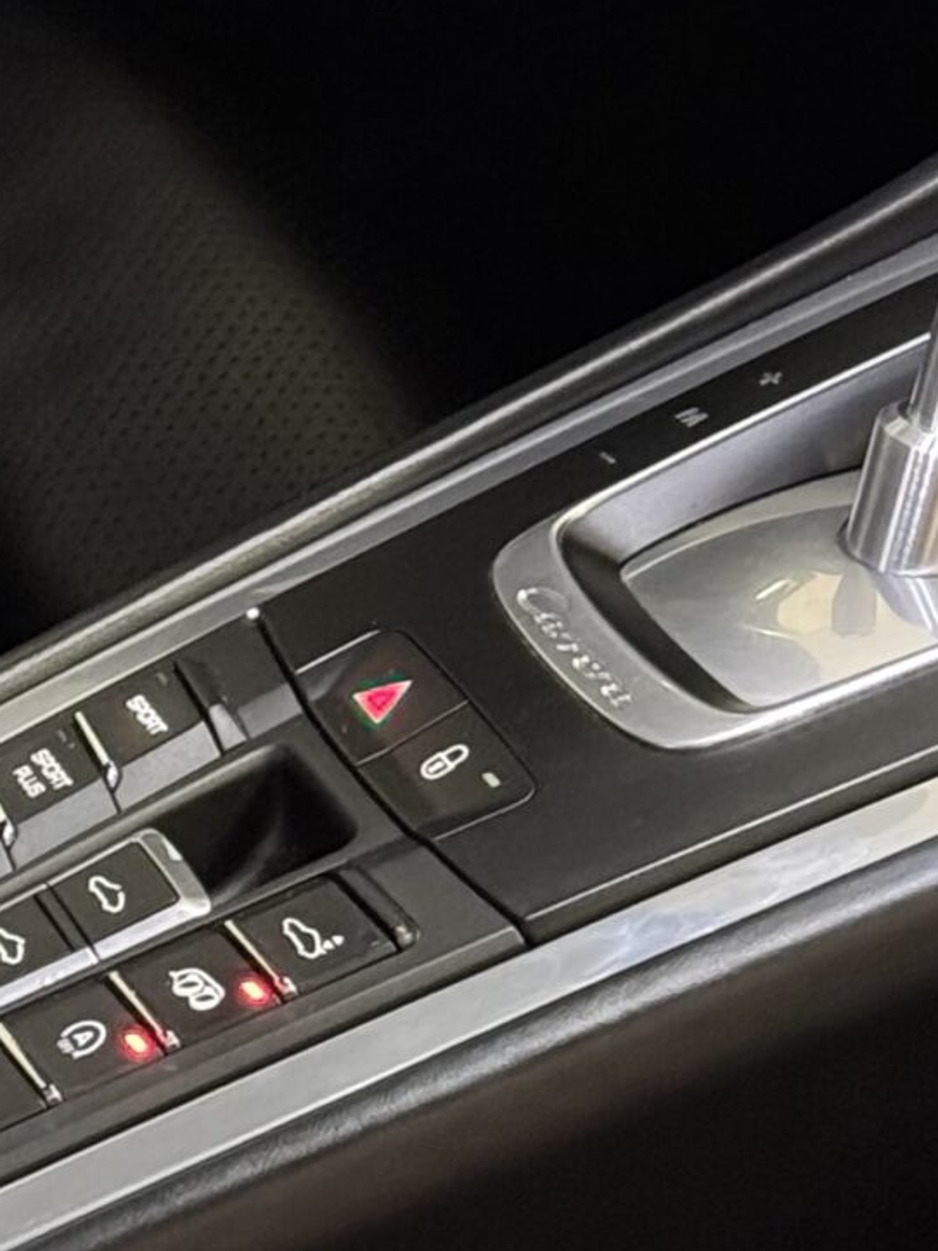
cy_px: -597
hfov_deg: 8.7
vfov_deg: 11.2
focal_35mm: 170
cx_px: 820
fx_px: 6144
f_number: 1.78
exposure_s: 1/22
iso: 800
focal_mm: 6.76
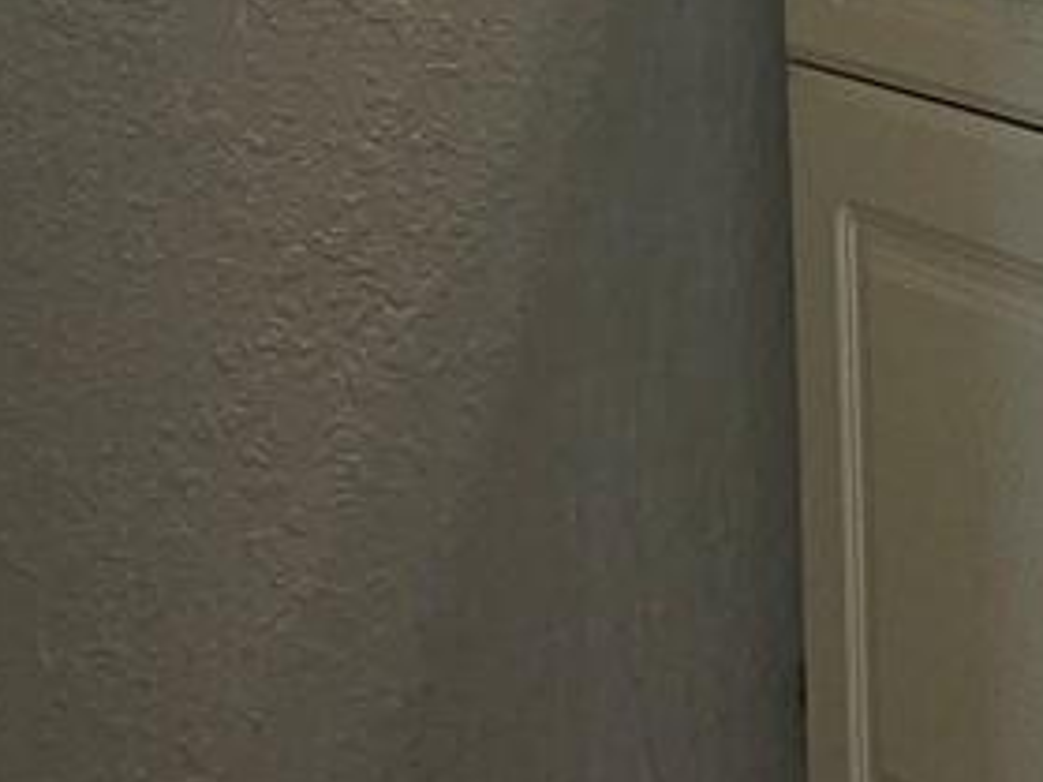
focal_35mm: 132
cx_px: 1293
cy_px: -131
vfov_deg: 11.0
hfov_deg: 14.4
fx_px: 3976
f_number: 1.7
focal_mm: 6.3
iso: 100
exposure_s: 1/40
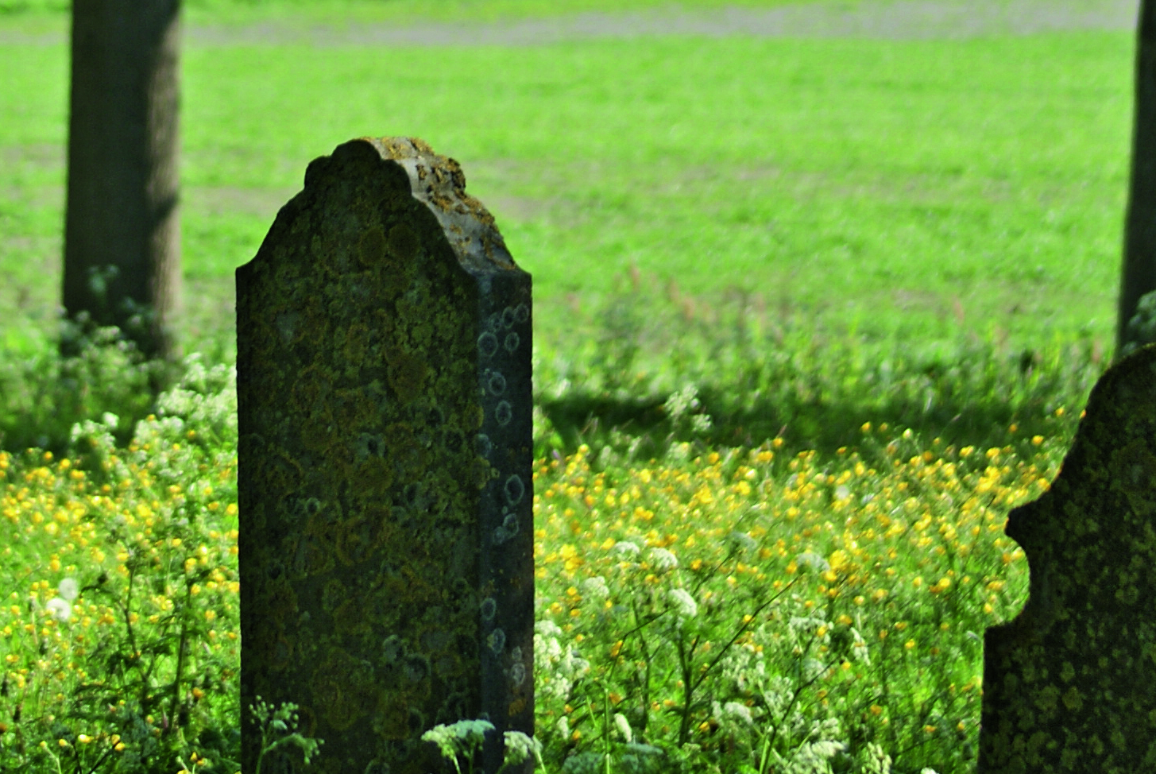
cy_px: 253
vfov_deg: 4.6
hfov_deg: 6.8
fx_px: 9623
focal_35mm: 299
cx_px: -9
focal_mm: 75
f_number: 4.5
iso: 100
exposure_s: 1/250
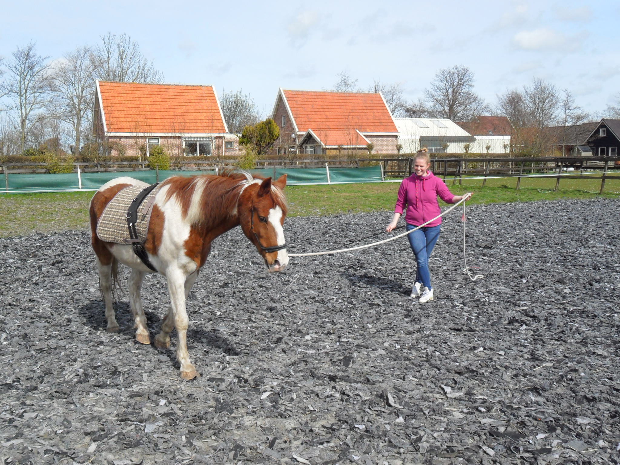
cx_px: 310
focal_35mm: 37
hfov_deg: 50.1
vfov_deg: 38.7
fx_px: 663
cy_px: 232
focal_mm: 6.6
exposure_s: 1/750
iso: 100
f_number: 4
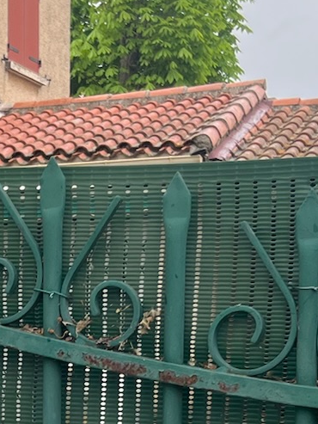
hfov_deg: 13.2
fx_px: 1322
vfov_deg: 17.1
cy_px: 548
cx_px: -118
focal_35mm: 108
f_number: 1.6
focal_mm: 5.1
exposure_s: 1/122
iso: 40
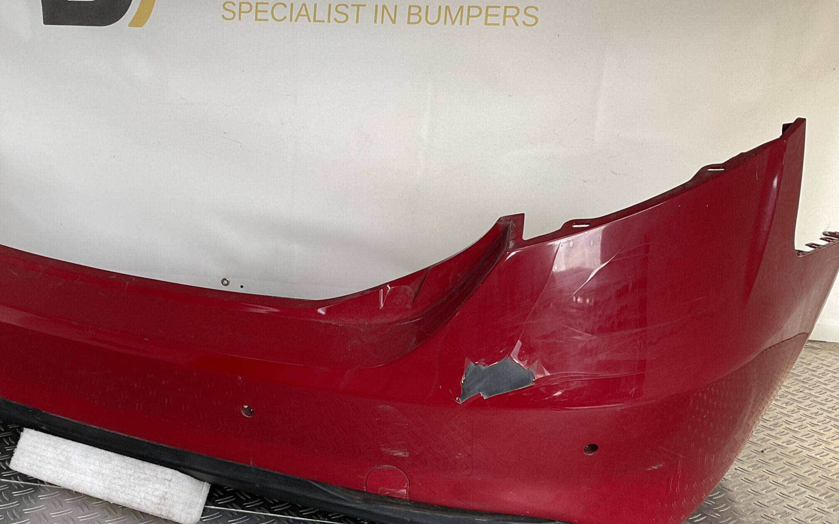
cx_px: 329
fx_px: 892
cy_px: 353
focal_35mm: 39
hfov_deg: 50.0
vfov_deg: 32.5
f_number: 1.8
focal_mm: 3
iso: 32
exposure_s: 1/100
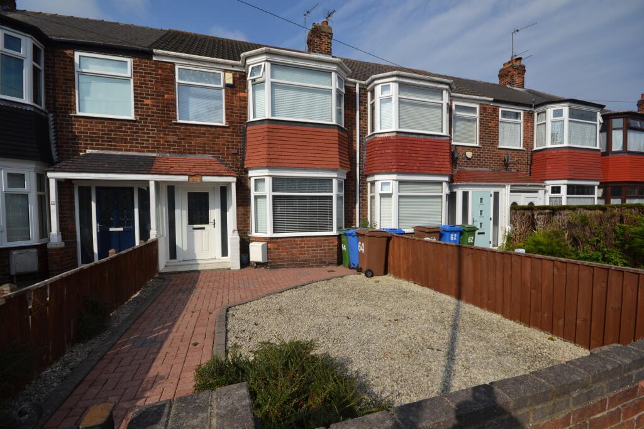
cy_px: 214
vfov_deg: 77.3
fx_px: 268
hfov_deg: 100.4
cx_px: 322
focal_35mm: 15
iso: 100
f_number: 9
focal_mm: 10
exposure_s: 1/320
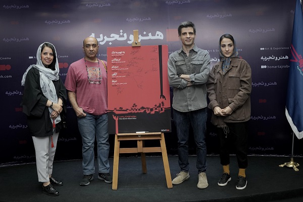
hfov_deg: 53.1
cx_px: 152
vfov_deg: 36.9
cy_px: 101
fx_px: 303
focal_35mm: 36
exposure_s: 1/125
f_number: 6.7
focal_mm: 24
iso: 640
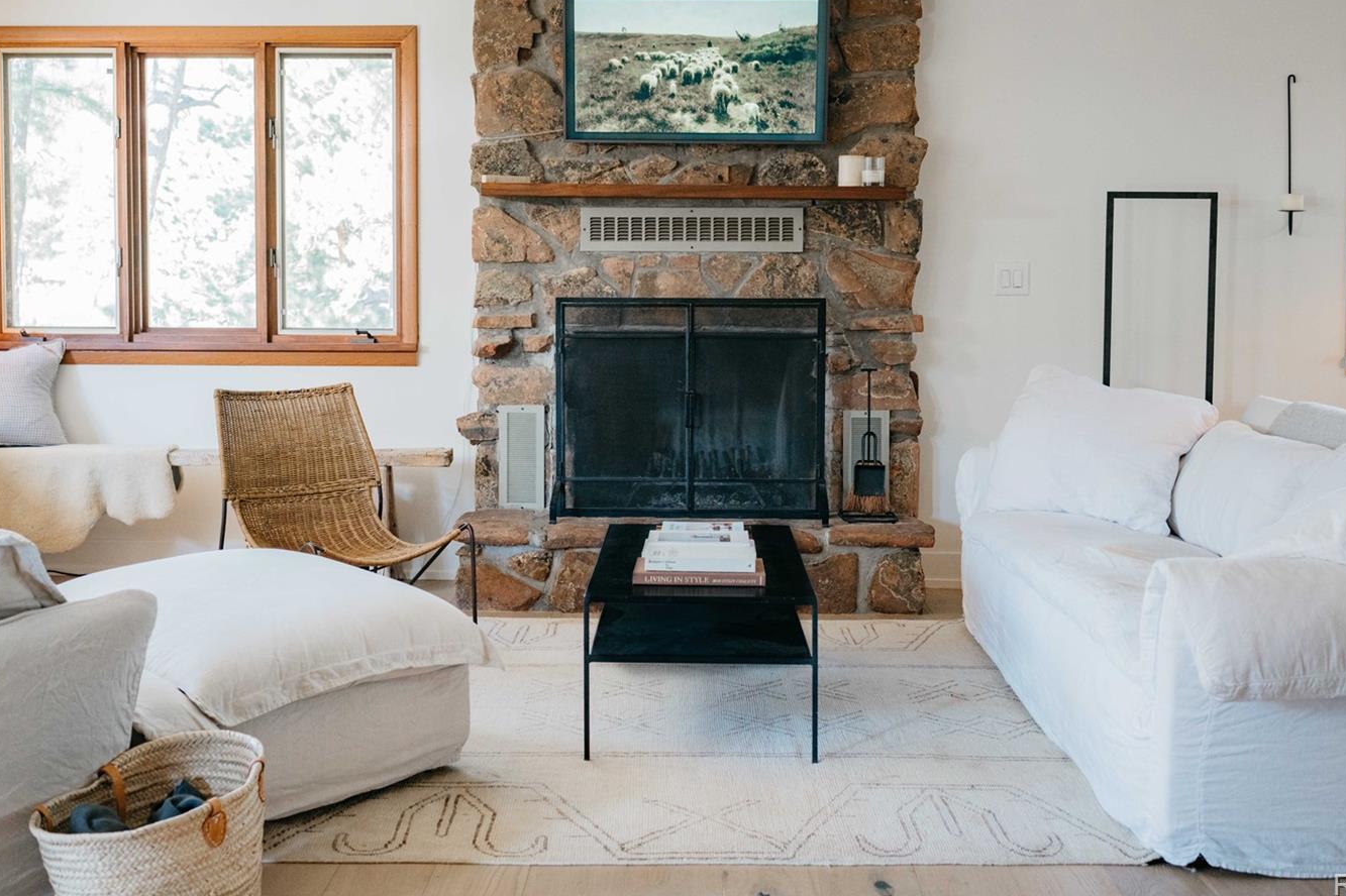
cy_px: 368
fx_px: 1570
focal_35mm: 42
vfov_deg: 31.8
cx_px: 690
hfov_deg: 46.4
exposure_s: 1/100
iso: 2000
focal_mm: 35
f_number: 4.5
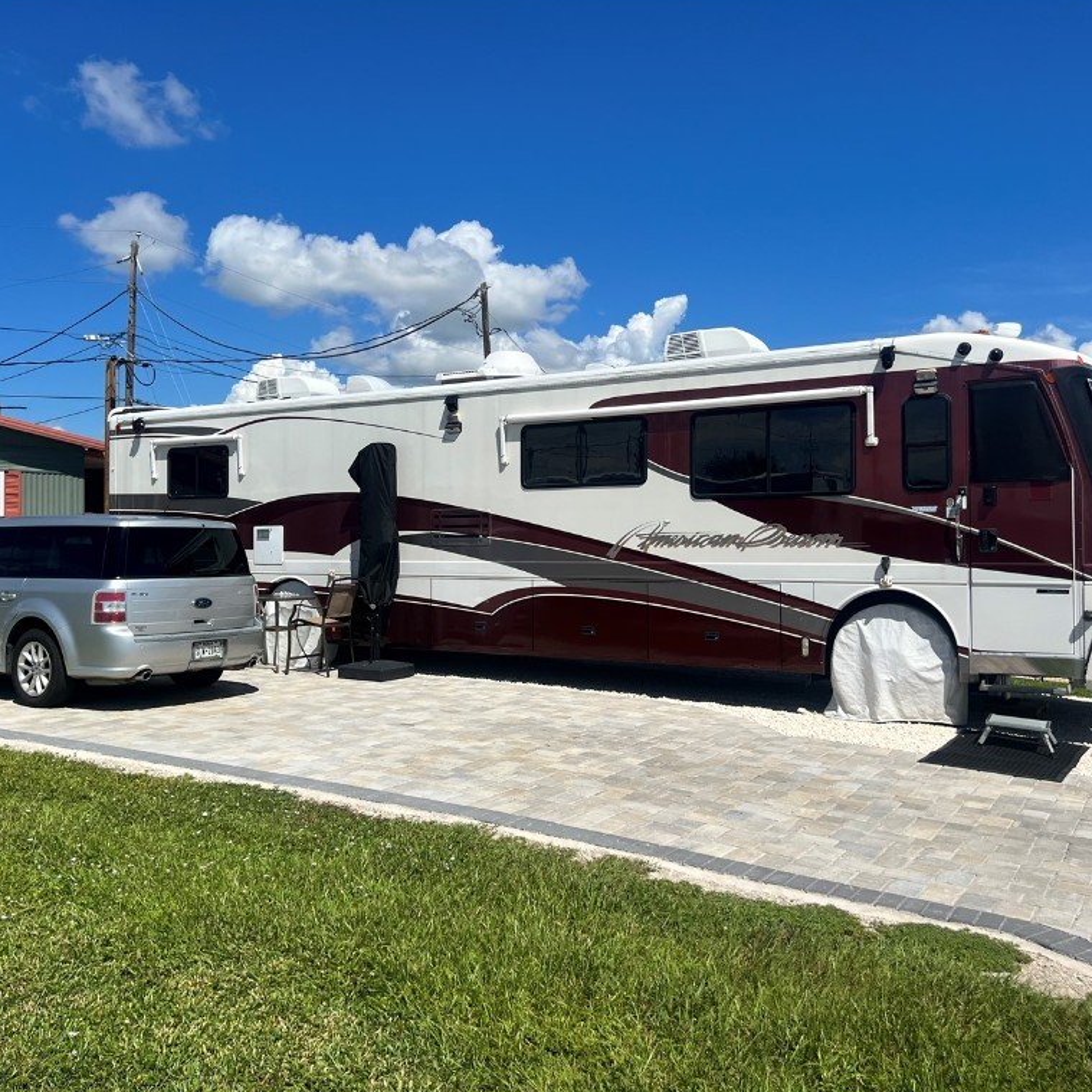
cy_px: 541
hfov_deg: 52.5
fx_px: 1106
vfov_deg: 52.5
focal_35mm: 31
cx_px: 495
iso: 50
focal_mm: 5.7
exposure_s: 1/9434
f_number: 1.5
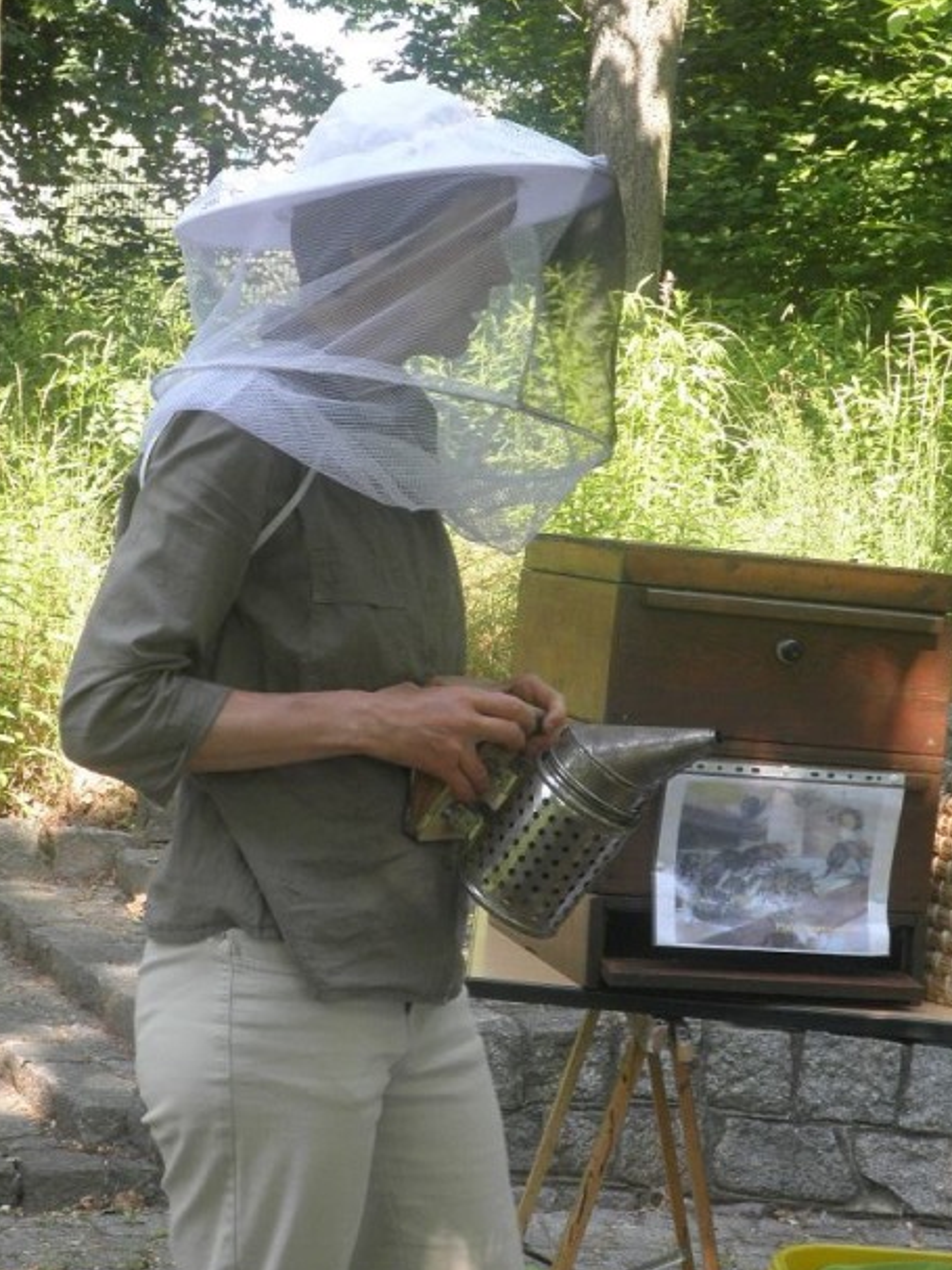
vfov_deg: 23.6
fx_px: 3045
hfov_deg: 17.8
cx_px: 517
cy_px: 693
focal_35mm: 83
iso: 125
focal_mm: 11.3
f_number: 5.4
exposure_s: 1/80
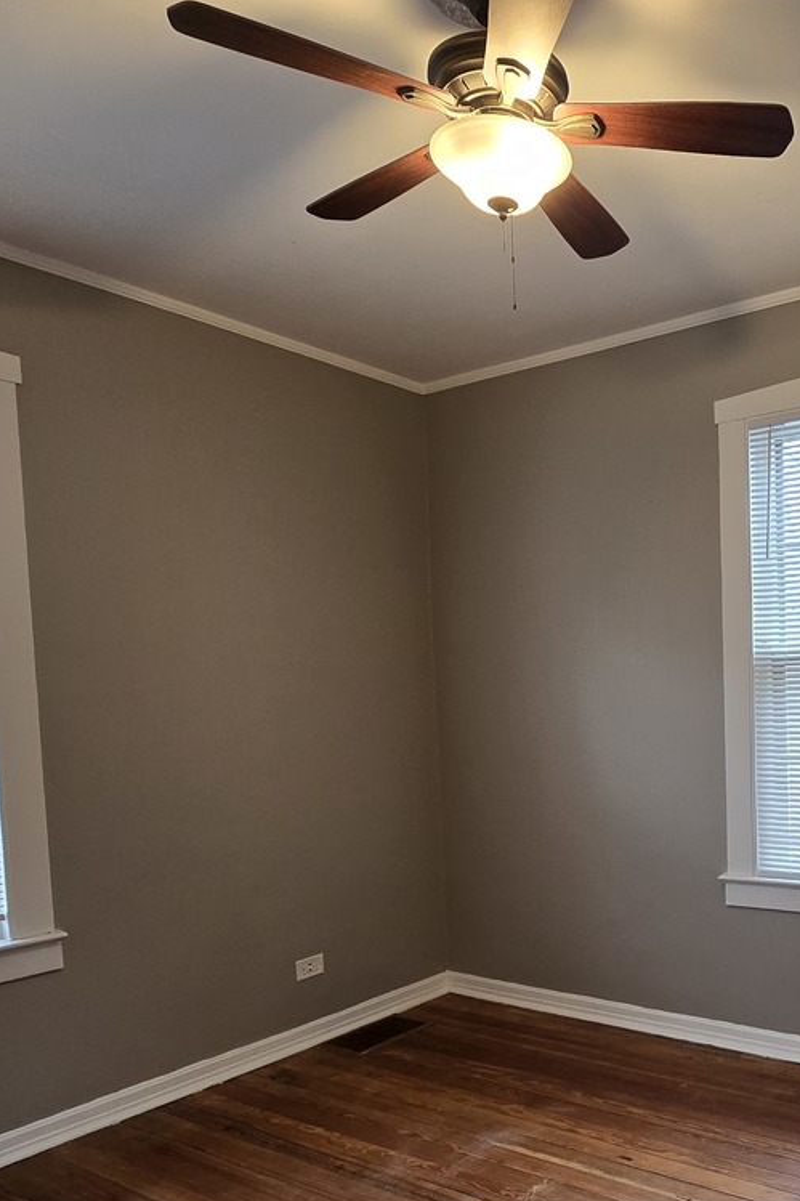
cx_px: 689
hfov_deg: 45.8
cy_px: 750
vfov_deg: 68.3
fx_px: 867
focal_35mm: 26
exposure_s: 1/60
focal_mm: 2.2
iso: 200
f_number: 2.2
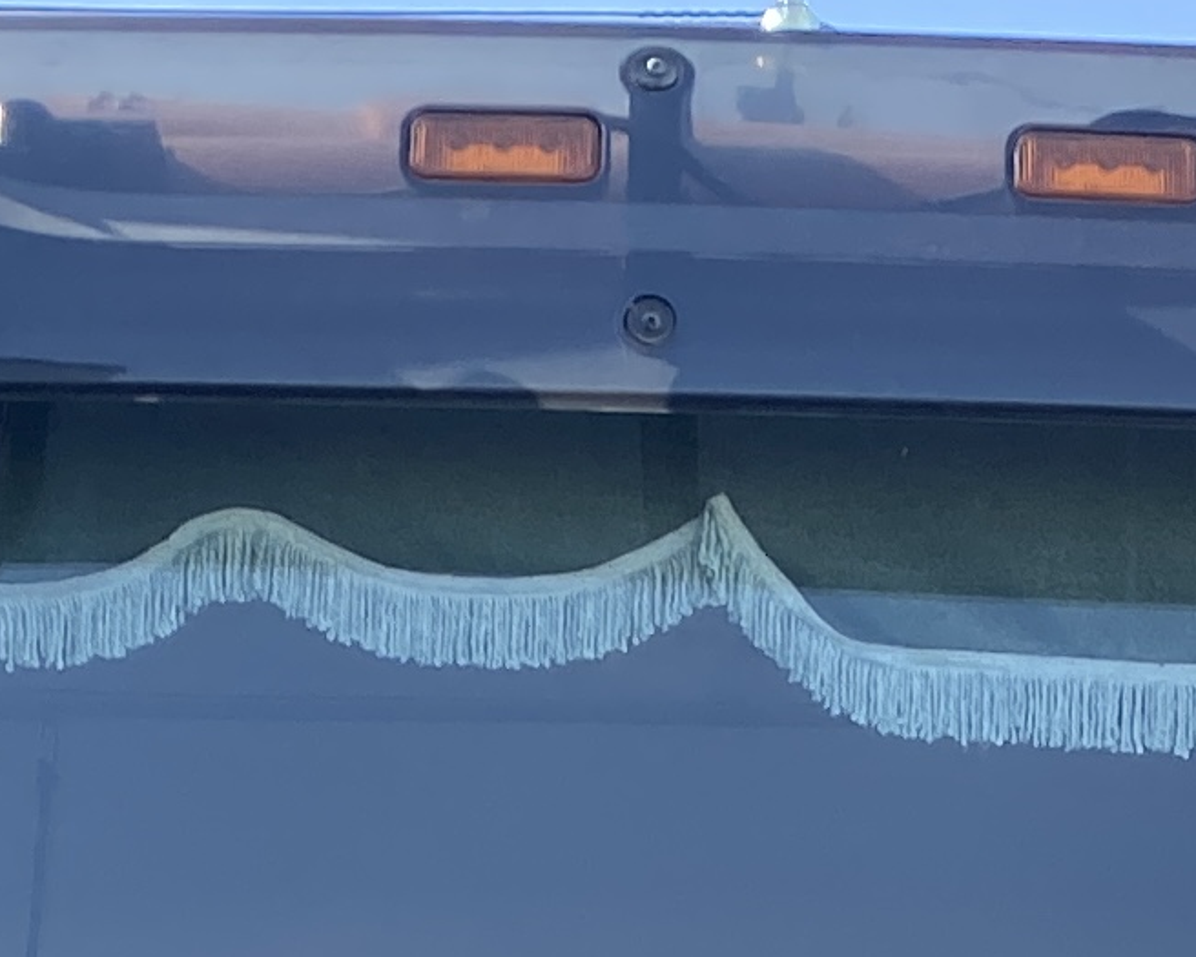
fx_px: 5523
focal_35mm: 156
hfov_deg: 12.1
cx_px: 1417
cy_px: 2176
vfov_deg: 9.1
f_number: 1.8
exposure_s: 1/793
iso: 32
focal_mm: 4.25
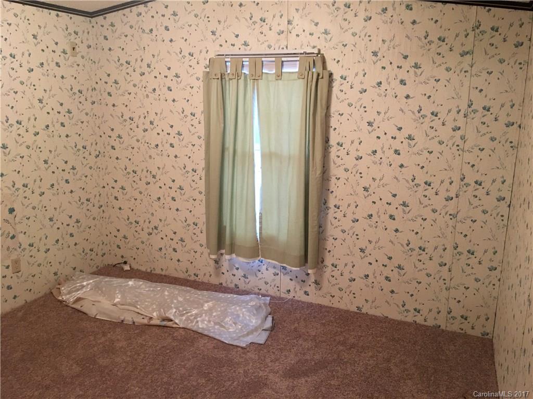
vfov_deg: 48.2
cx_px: 266
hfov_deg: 61.7
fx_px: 447
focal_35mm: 29
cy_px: 200
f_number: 2.2
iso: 100
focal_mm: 4.15
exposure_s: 1/15
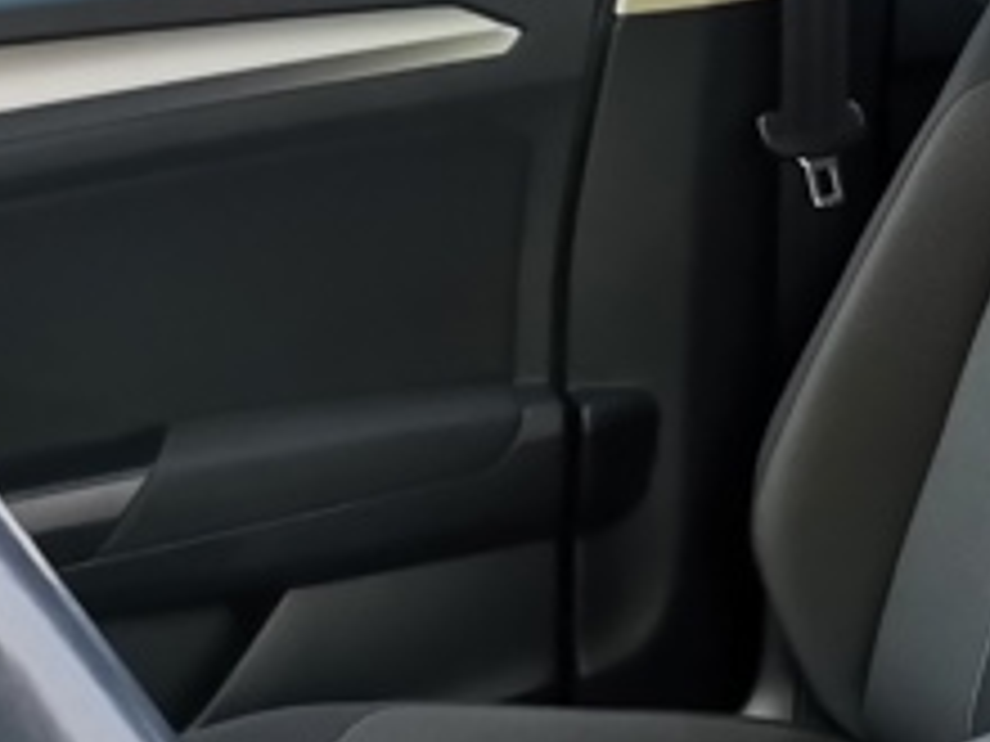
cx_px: 1233
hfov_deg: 18.8
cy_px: 517
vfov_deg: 15.1
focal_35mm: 98
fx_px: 2803
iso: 250
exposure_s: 1/100
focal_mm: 5.58
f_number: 1.8
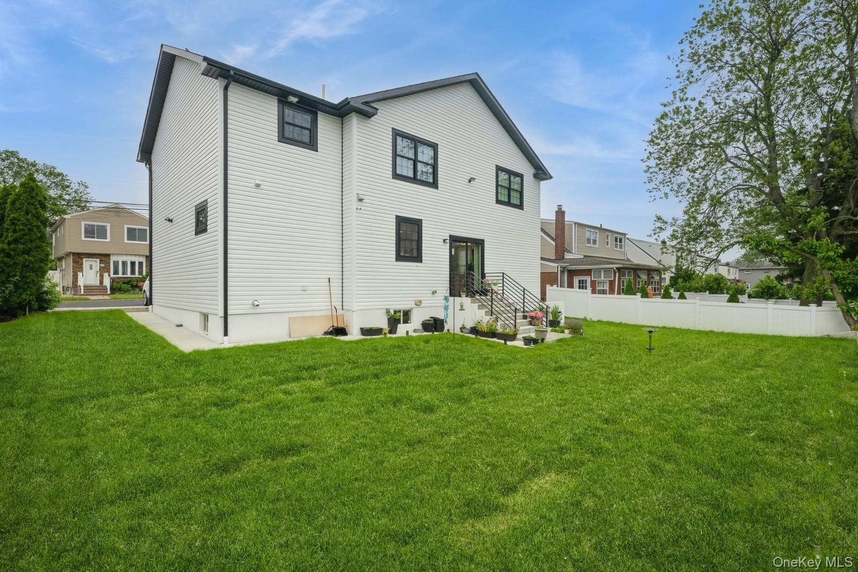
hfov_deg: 96.7
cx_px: 429
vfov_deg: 73.7
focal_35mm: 16
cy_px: 286
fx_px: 381
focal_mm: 16
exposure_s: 1/160
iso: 400
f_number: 11
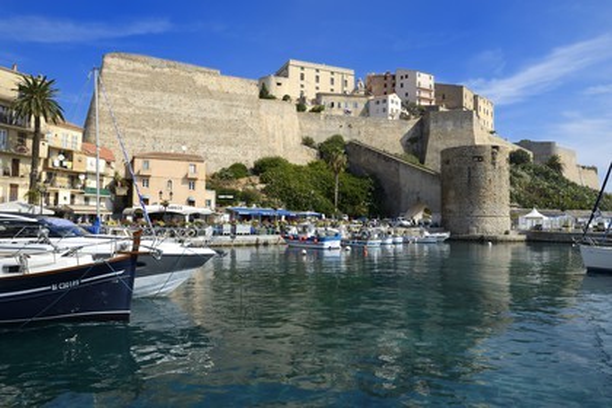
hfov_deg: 73.7
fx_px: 408
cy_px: 204
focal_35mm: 24
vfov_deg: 53.1
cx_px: 306
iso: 200
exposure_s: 1/200
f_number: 13
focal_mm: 24
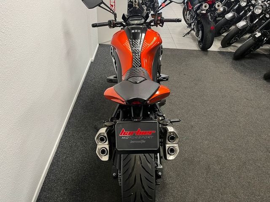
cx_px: 135
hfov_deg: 67.3
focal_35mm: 26
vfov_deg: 53.1
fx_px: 203
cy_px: 101
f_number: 1.6
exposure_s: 1/50
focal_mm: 5.1
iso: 125
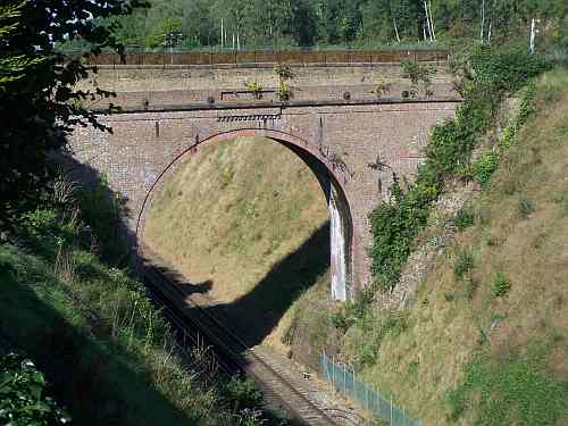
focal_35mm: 76
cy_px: 213
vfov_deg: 19.4
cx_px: 284
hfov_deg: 25.7
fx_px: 1247
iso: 64
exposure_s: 1/400
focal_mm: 12.4
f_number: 4.2
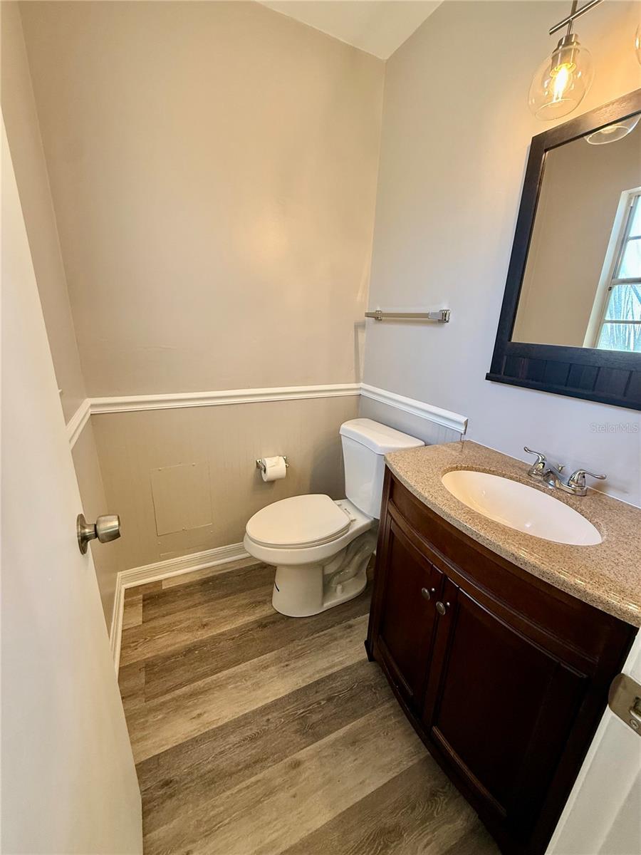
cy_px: 428
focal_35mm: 14
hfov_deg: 85.7
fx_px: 346
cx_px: 320
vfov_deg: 102.1
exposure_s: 1/99
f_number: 2.2
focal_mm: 2.22
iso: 200
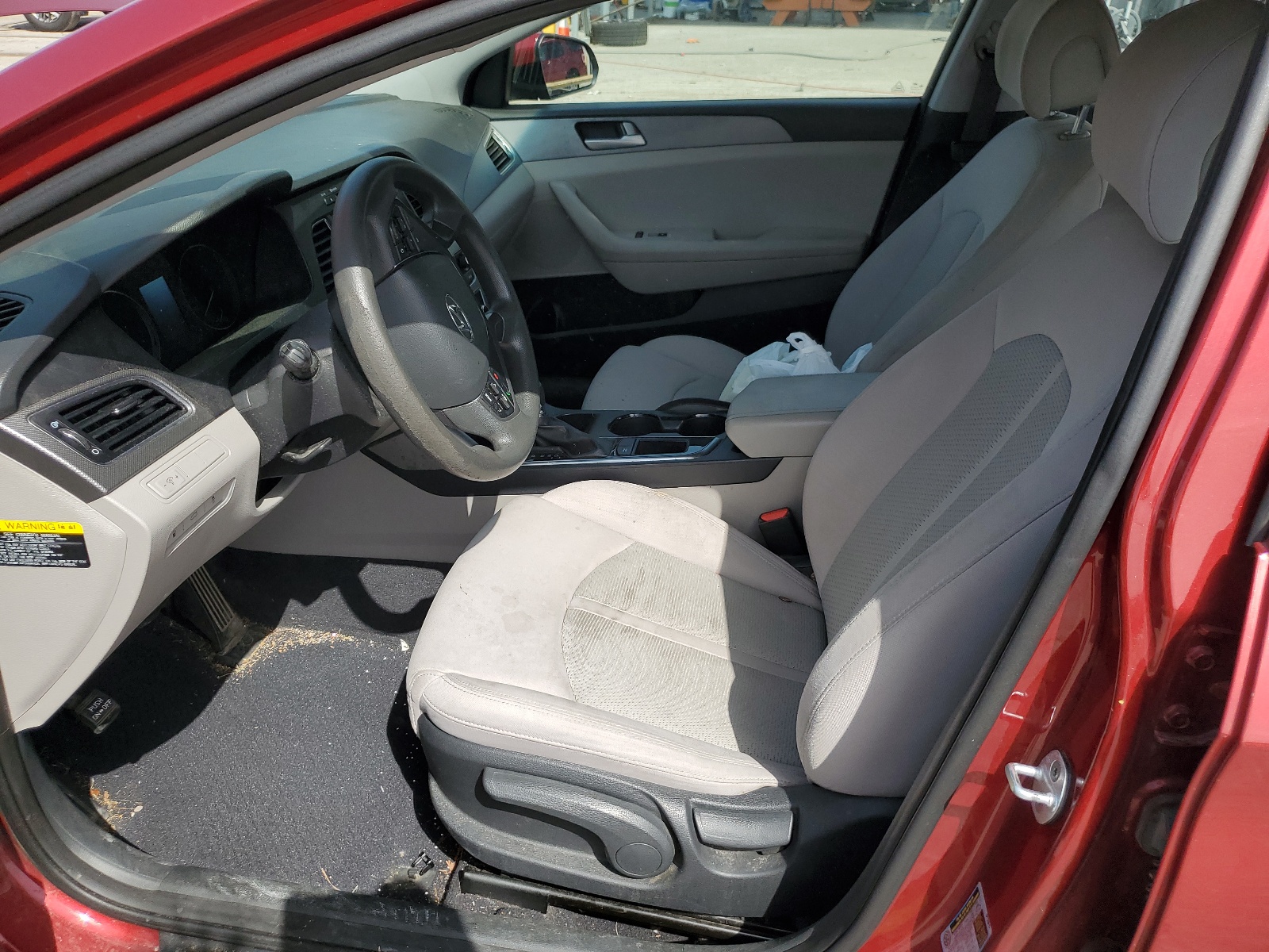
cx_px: 634
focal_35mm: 26
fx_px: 953
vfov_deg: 53.1
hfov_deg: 67.3
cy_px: 476
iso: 50
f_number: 1.5
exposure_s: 1/1667
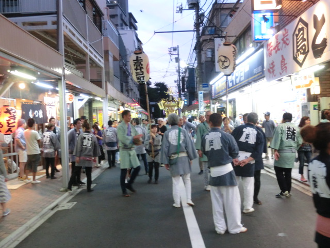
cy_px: 124
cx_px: 165
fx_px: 334
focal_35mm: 35
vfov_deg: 40.7
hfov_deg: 52.6
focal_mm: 6.1
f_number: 3.2
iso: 800
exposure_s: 1/40
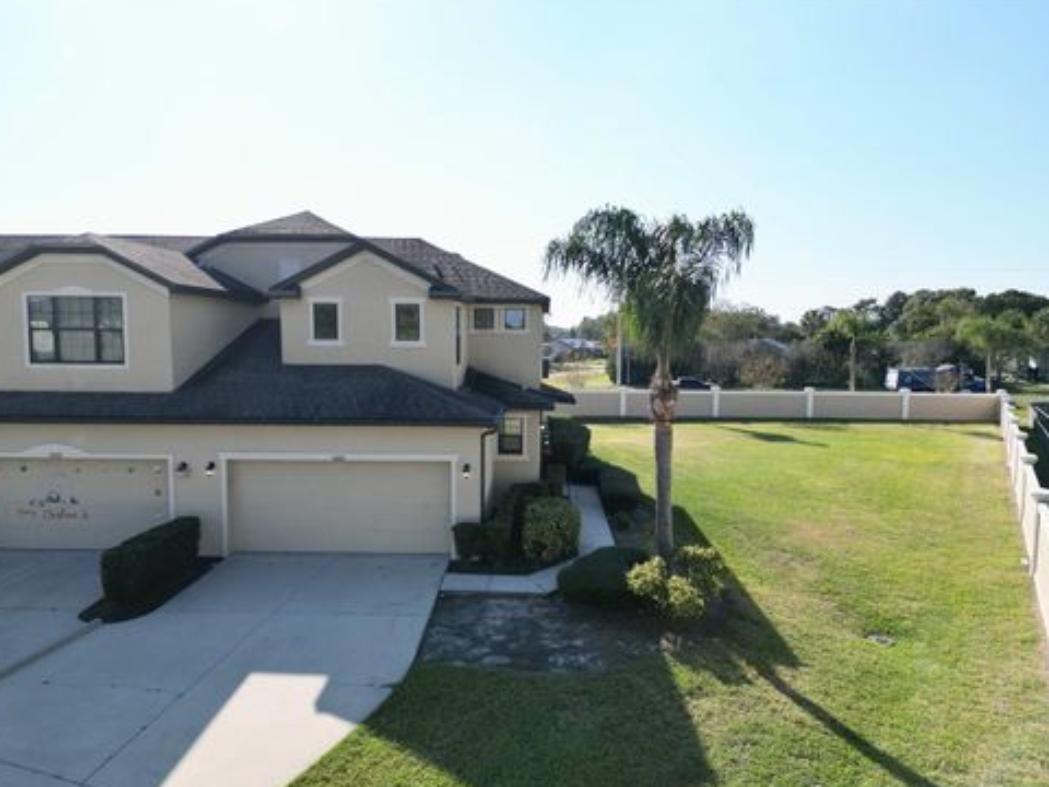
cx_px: 518
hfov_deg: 69.4
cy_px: 399
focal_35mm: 25
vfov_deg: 54.9
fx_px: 758
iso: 100
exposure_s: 1/2500
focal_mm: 6.72
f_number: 1.7
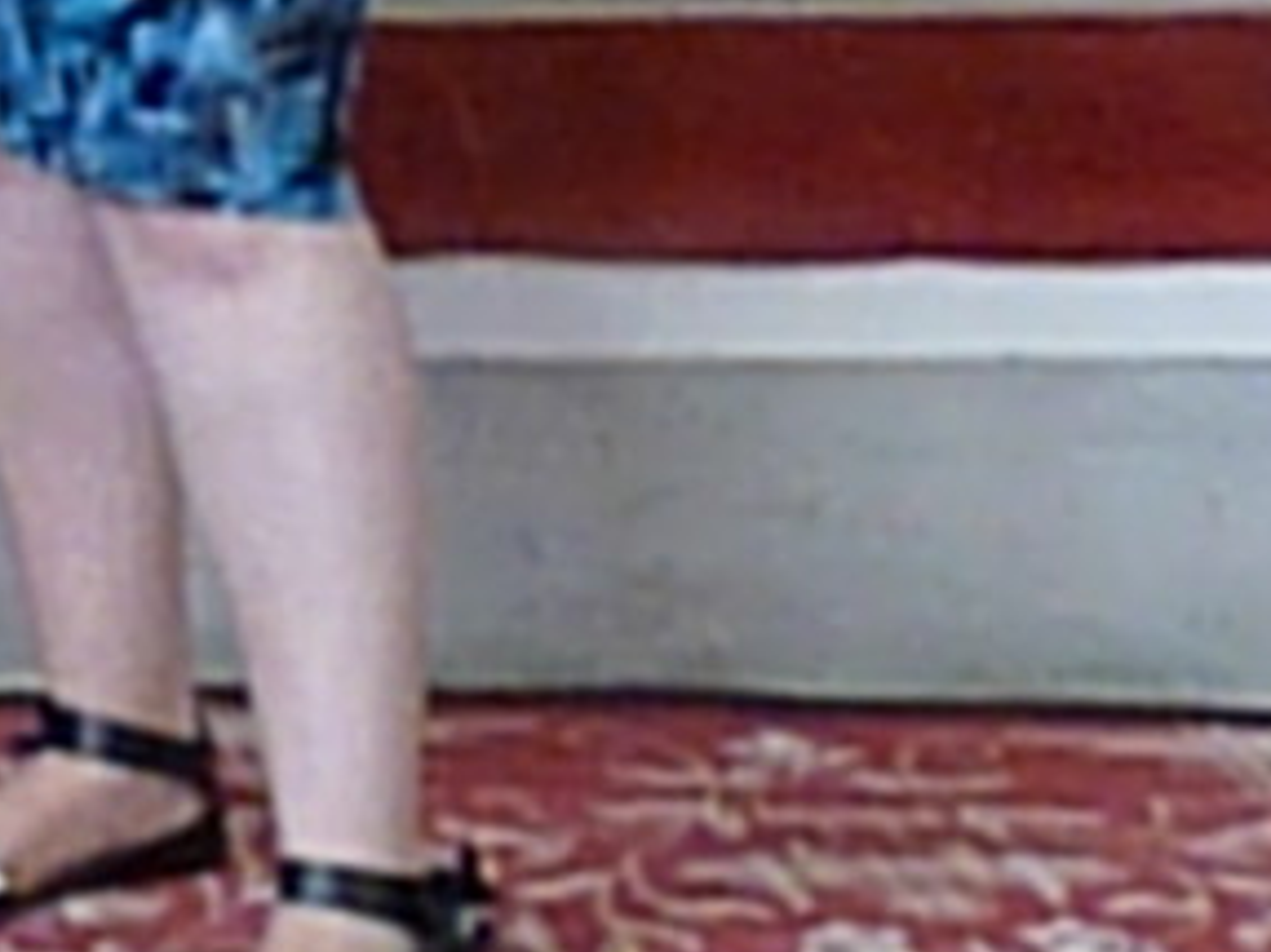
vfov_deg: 7.4
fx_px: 7083
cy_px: -828
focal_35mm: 193
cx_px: -1523
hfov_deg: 9.4
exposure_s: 1/80
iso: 800
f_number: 2.8
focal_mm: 4.8
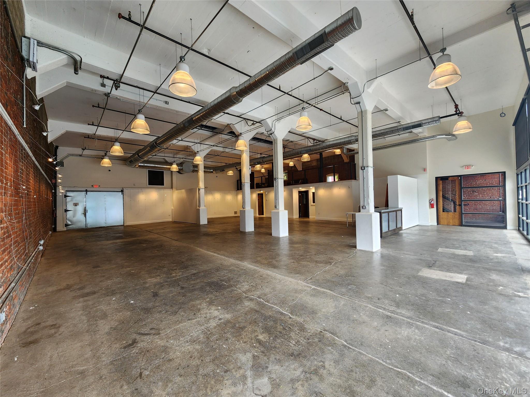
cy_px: 198
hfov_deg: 106.2
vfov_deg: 89.9
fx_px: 199
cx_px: 265
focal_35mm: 13
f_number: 2.2
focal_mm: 2.2
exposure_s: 1/60
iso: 100
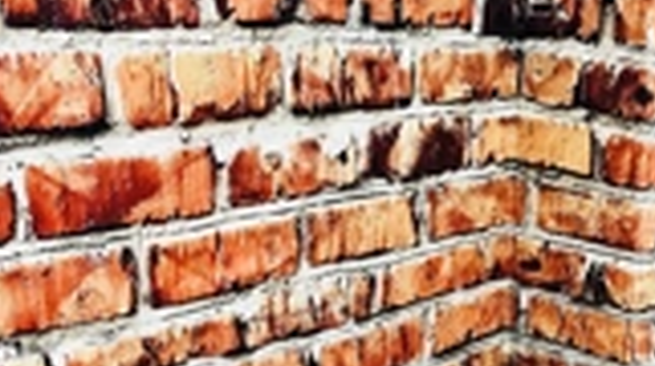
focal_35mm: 76
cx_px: 598
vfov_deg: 13.4
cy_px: 744
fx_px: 1318
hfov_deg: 26.9
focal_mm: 3.99
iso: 64
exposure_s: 1/15
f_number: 1.8
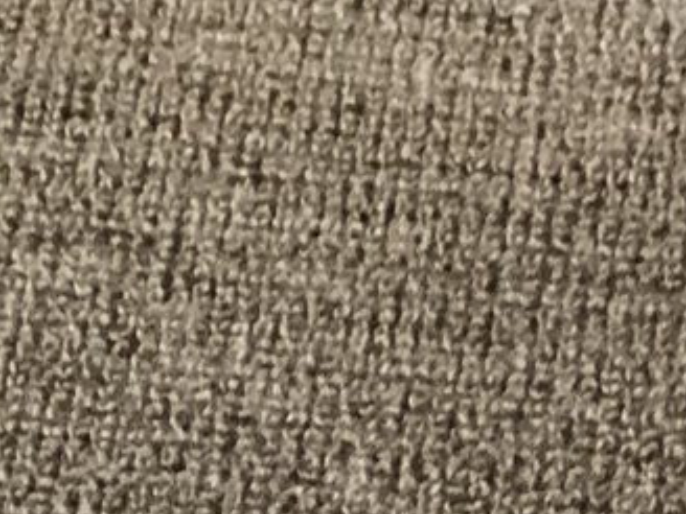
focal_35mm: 143
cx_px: 543
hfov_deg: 13.7
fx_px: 2834
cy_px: 912
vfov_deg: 9.9
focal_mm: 3.3
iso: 640
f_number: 2.4
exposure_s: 1/25
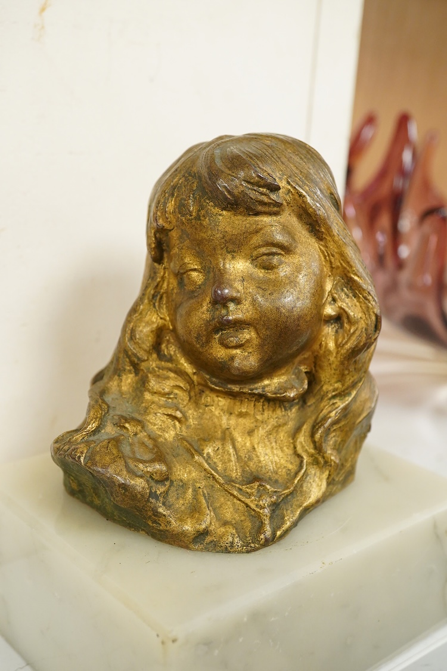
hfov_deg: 29.9
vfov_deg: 43.6
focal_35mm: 45
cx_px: 224
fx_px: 838
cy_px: 336
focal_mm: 30
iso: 2500
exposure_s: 1/125
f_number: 9
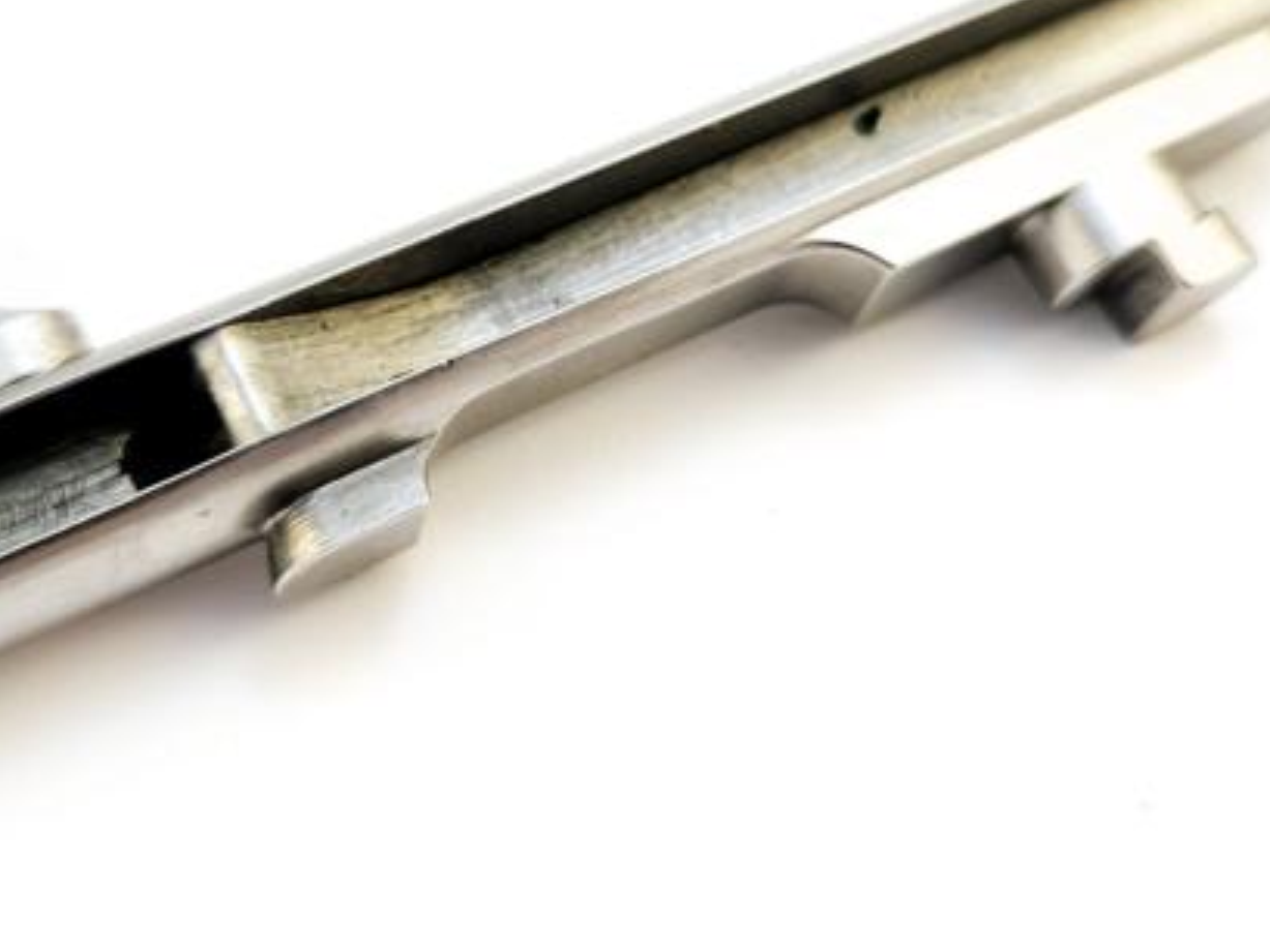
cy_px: 298
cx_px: 587
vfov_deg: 31.9
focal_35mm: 45
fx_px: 1651
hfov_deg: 42.0
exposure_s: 1/100
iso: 50
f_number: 1.8
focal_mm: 5.4
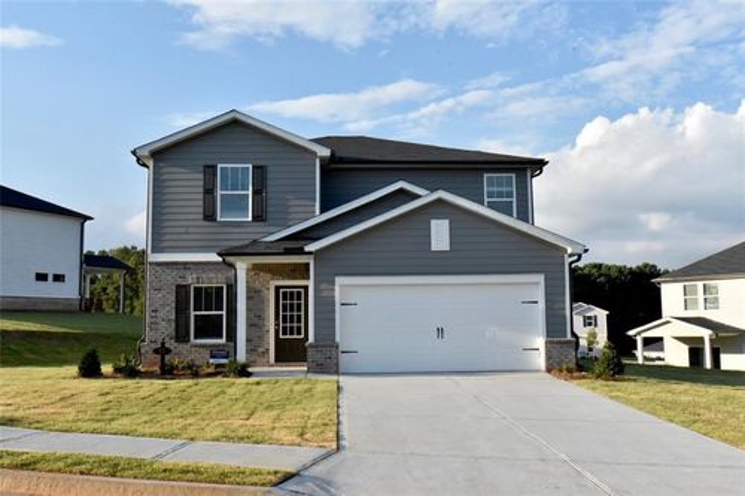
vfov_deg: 37.8
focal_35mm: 35
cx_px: 372
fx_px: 724
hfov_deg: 54.5
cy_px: 248
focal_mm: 35
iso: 4000
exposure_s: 1/2000
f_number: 16
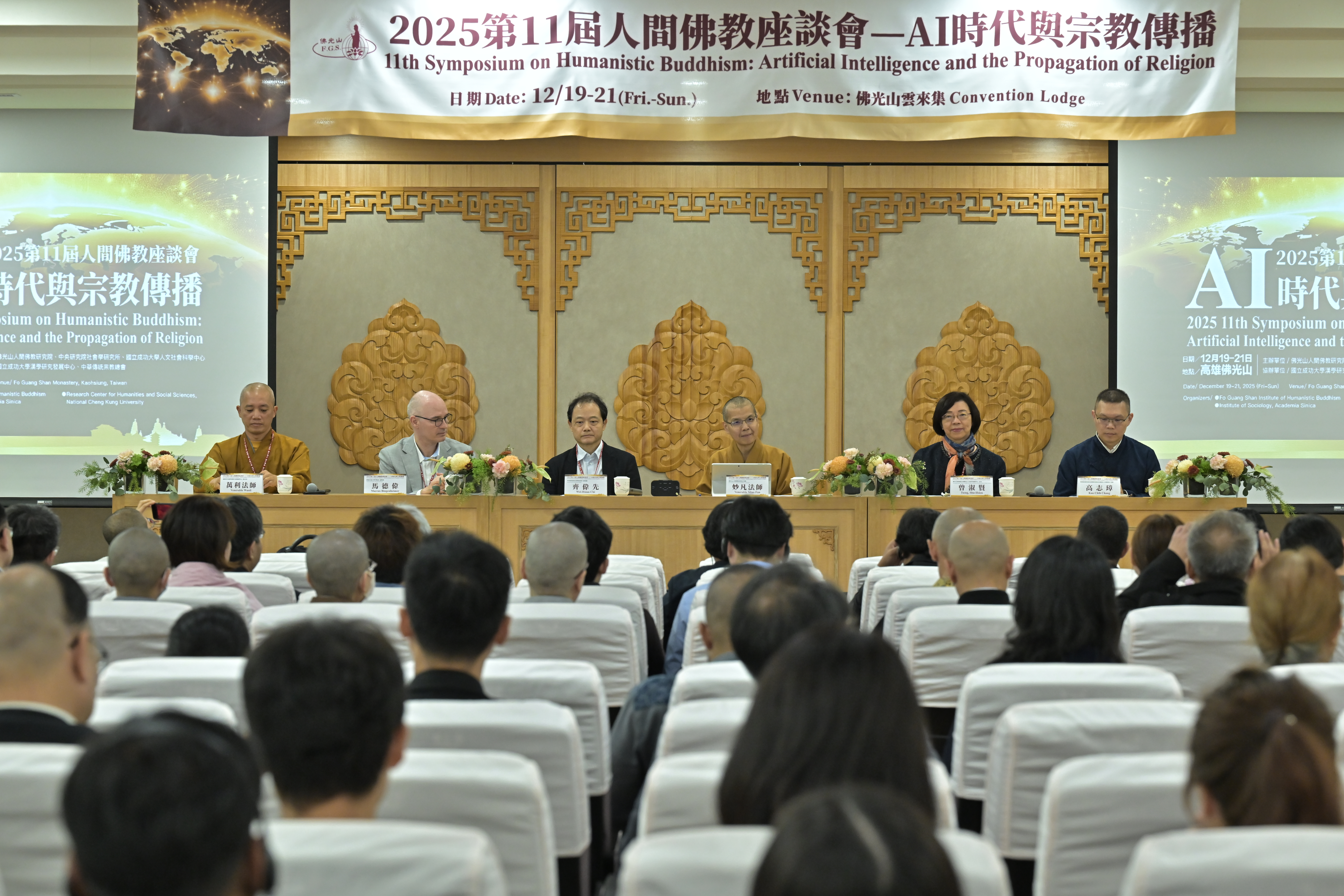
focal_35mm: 91
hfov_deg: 22.4
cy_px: 448
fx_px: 3397
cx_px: 672
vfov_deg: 15.0
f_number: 5.6
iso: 1600
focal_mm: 91
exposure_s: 1/80
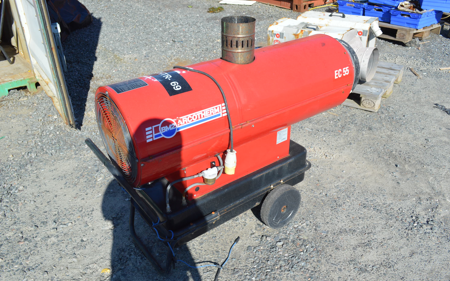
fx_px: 380
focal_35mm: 31
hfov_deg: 61.2
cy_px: 146
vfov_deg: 40.6
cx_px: 222
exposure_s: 1/250
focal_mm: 20
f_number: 8
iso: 100
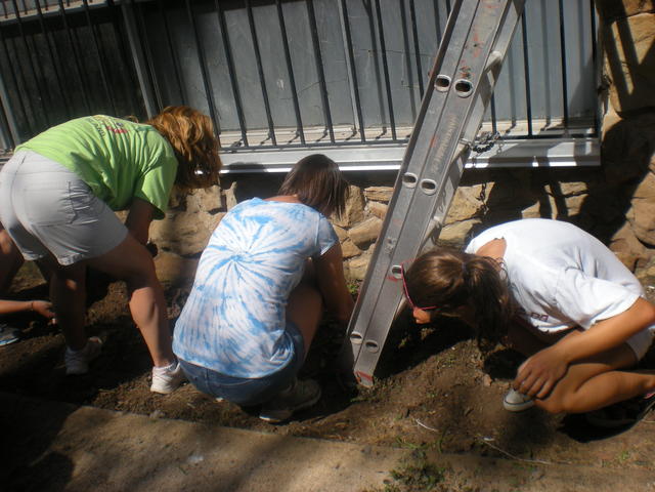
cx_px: 328
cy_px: 246
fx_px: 719
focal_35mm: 38
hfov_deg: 49.0
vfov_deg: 37.7
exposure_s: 1/545
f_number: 4.6
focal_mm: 6.3
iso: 64
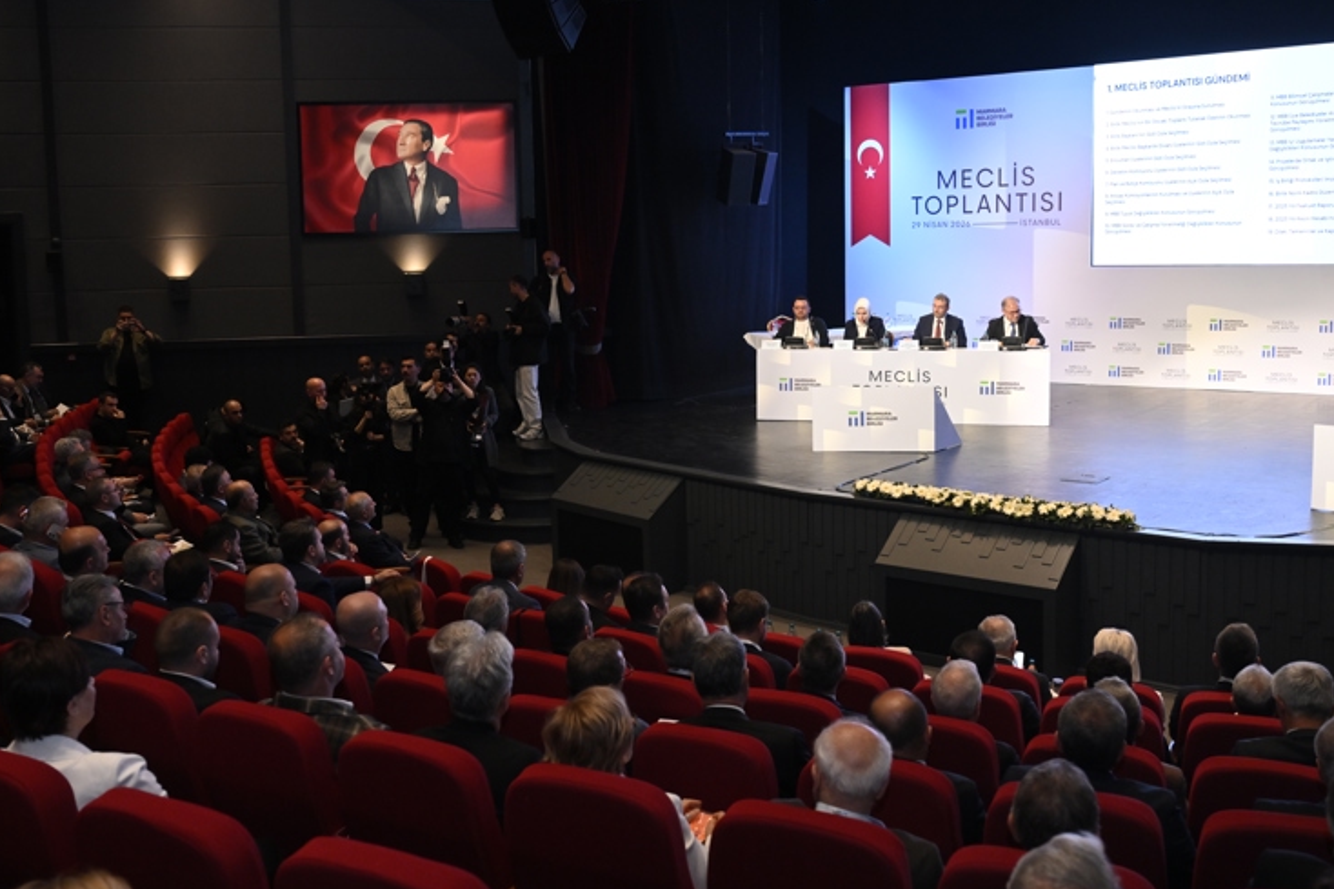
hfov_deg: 50.7
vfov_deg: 35.0
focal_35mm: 38
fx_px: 1408
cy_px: 393
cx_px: 662
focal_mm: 31
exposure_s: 1/200
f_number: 4
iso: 1600
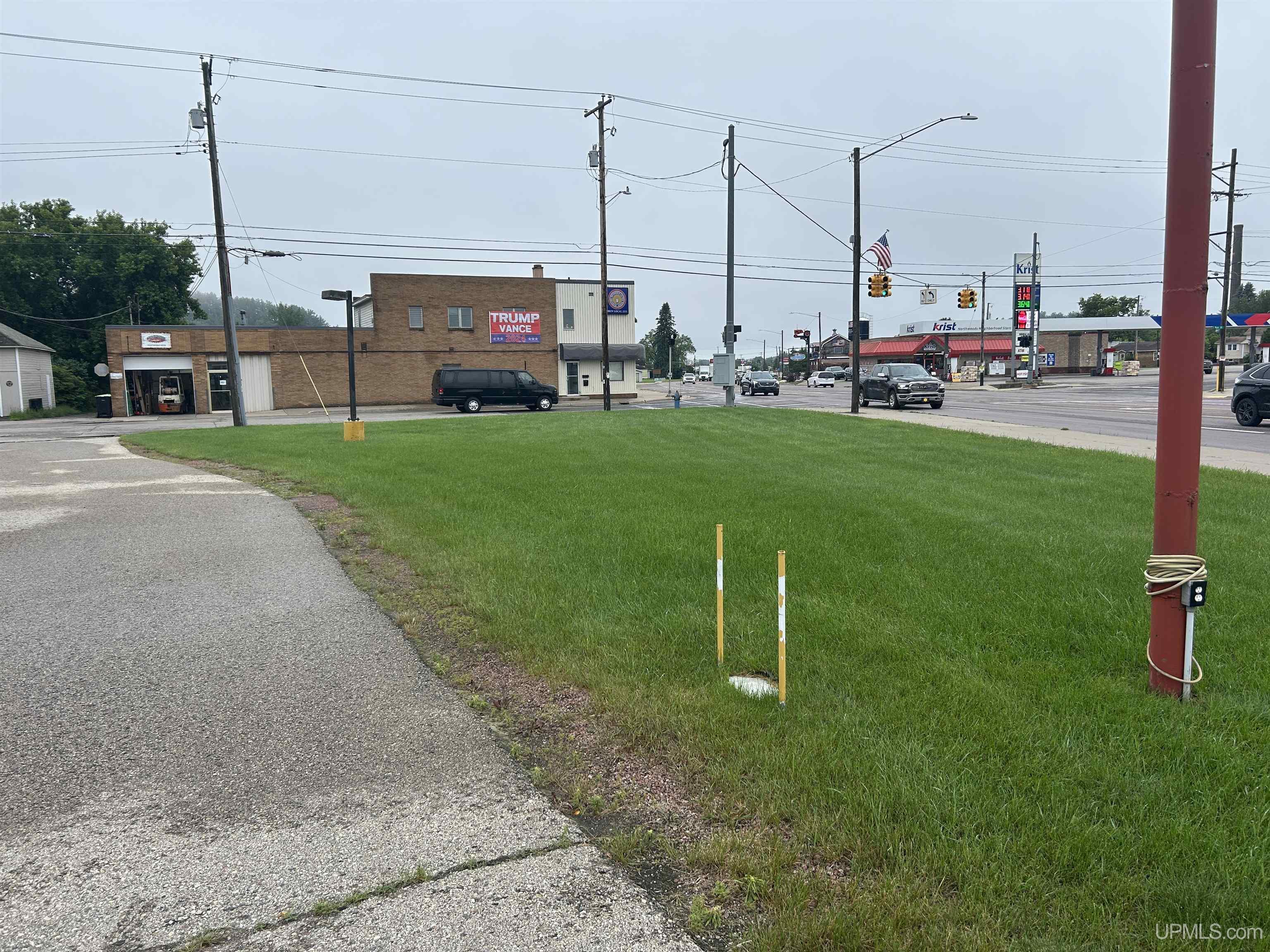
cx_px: 635
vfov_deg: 53.1
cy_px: 476
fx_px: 954
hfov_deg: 67.3
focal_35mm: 26
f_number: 1.5
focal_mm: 5.7
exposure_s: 1/1511
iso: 50
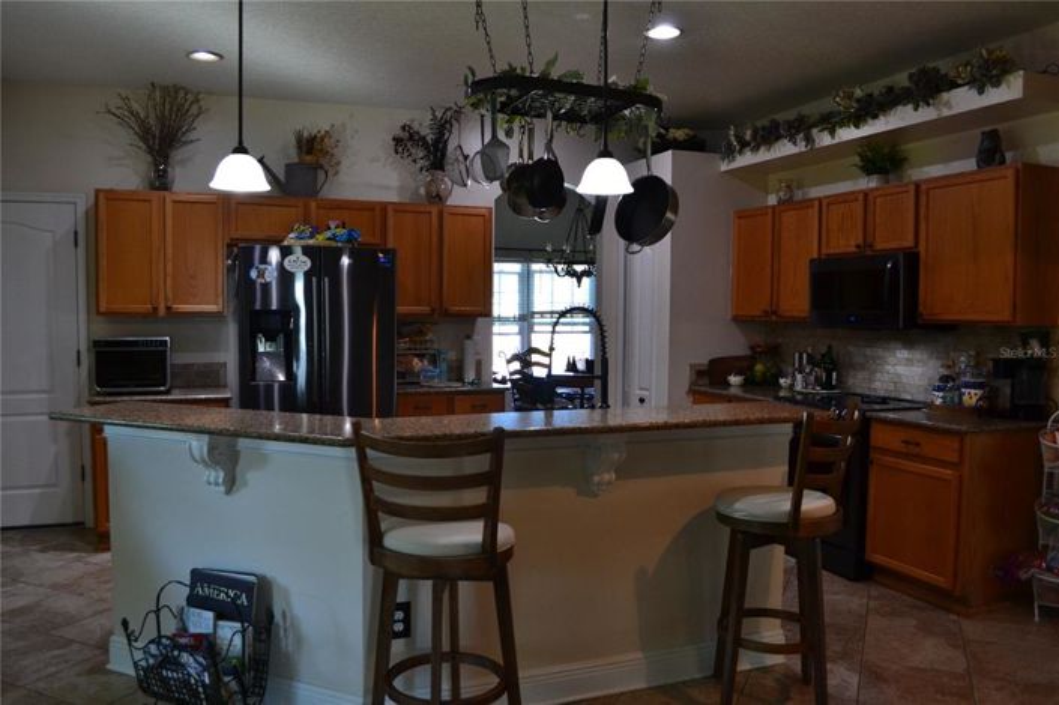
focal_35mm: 27
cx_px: 530
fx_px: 794
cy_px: 352
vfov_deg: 47.9
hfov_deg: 67.4
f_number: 5
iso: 800
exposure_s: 1/60
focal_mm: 18
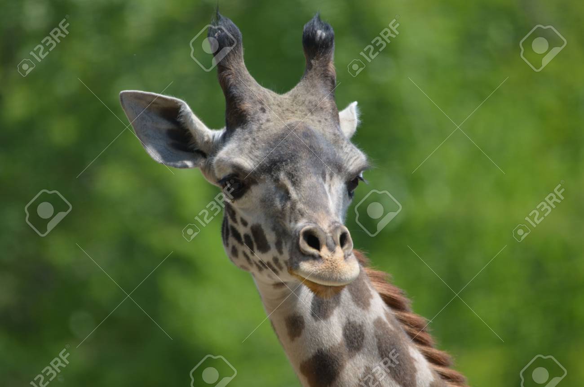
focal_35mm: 750
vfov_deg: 1.8
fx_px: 12141
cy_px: 194
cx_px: 292
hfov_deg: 2.8
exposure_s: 1/500
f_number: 6.3
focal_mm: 500
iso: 200
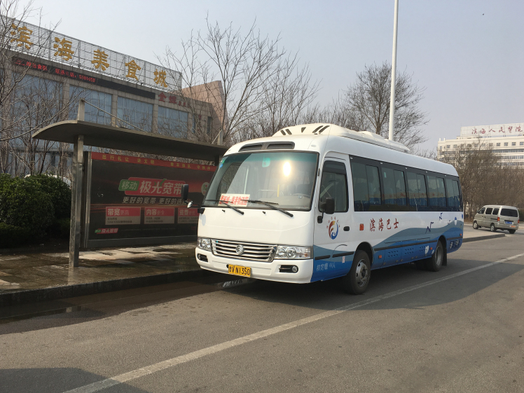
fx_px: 469
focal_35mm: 31
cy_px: 207
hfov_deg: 58.3
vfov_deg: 45.4
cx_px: 258
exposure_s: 1/1972
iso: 25
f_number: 2.2
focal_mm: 4.15
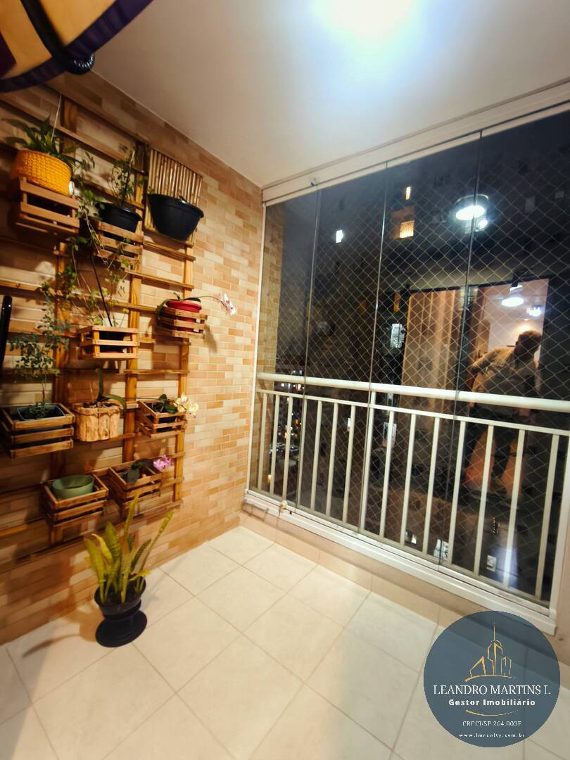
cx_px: 285
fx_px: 329
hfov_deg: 81.7
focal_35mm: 15
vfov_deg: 98.2
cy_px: 380
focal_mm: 1.91
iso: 2500
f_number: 2.2
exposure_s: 1/15
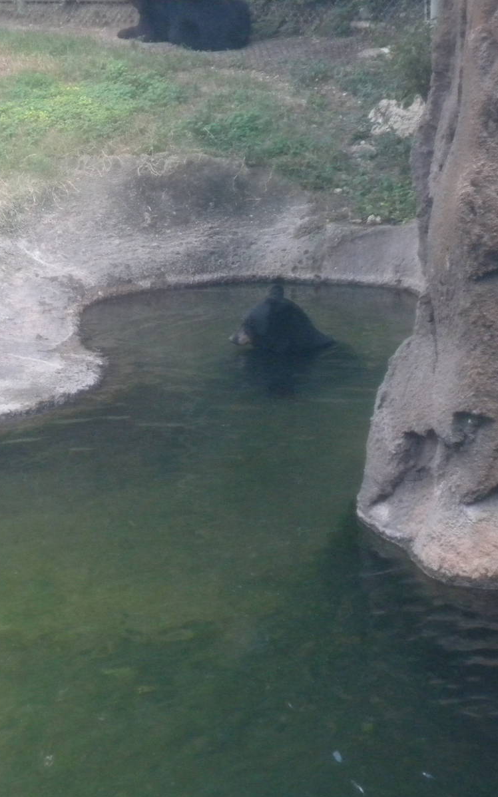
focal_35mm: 85
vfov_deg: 24.4
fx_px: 1846
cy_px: 399
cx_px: 107
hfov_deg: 15.3
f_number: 4.7
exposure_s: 1/160
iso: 428
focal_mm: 10.7
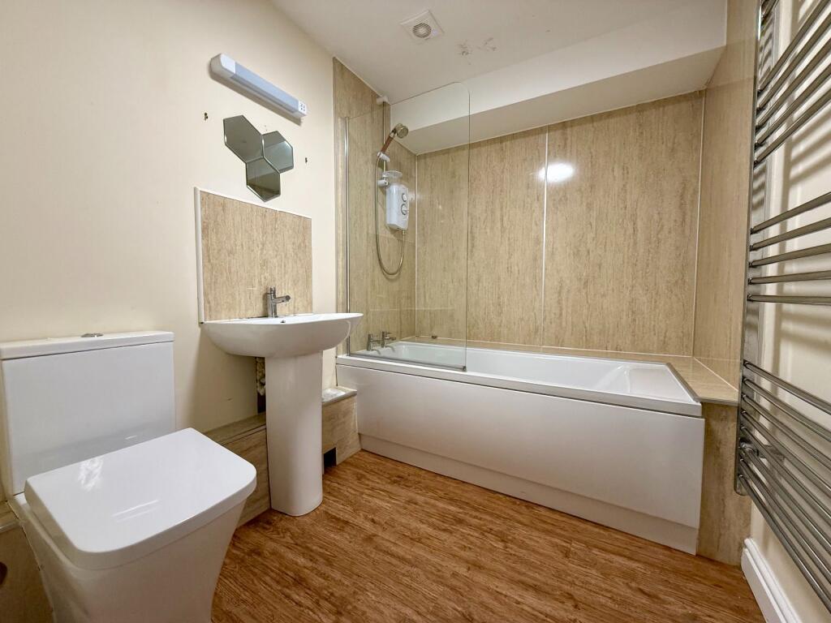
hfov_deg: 102.1
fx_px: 336
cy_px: 312
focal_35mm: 14
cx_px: 416
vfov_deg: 85.7
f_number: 2.2
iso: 320
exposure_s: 1/100
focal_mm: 2.22
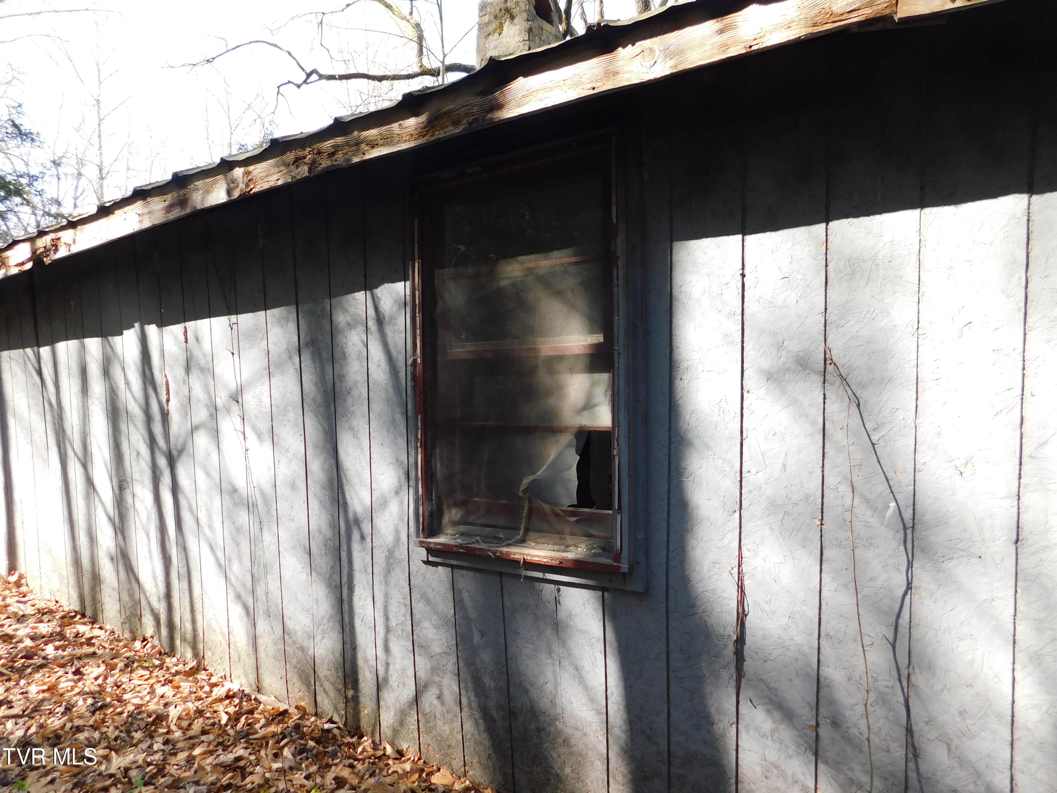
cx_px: 528
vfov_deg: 58.9
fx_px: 702
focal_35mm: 23
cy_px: 396
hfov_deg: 73.9
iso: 125
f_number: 3
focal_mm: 4
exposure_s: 1/125
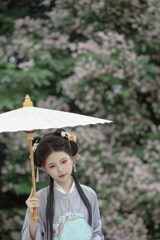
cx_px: 86
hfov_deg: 8.6
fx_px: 1066
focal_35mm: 160
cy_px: 138
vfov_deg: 12.8
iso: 160
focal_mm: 130
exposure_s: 1/320
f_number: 2.8
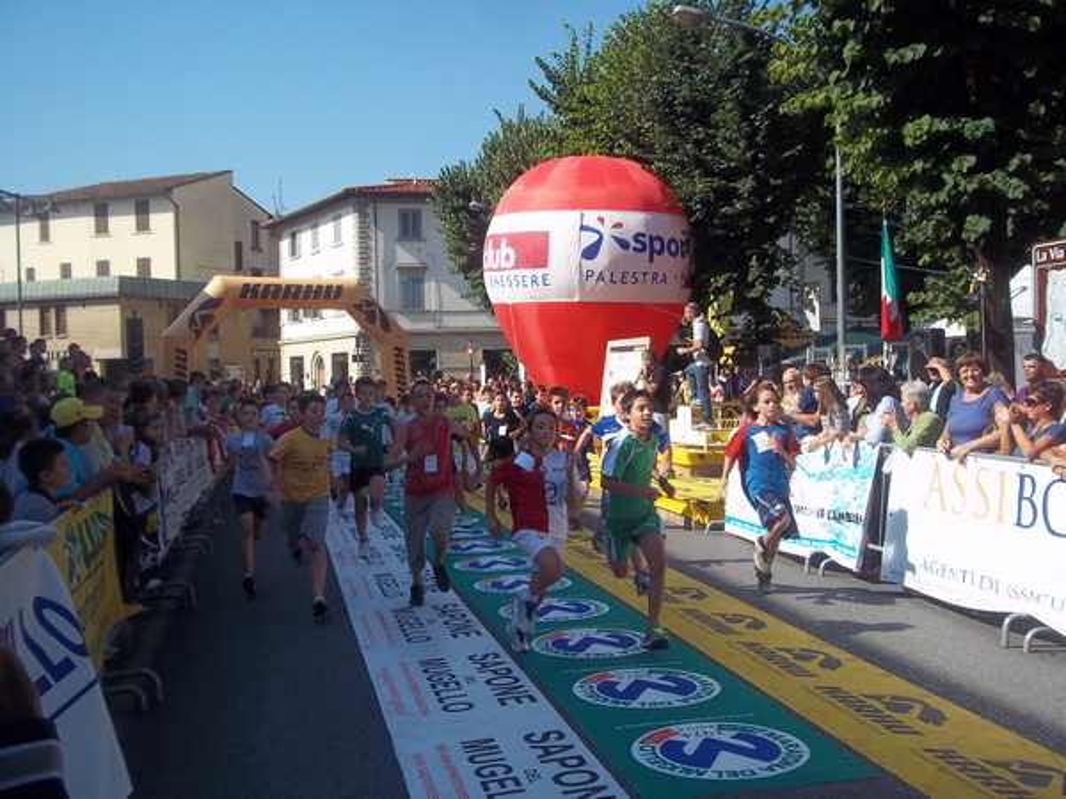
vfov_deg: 39.7
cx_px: 533
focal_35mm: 36
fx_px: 1109
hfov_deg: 51.4
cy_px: 400
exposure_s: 1/160
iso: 80
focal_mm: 6.5
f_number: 8
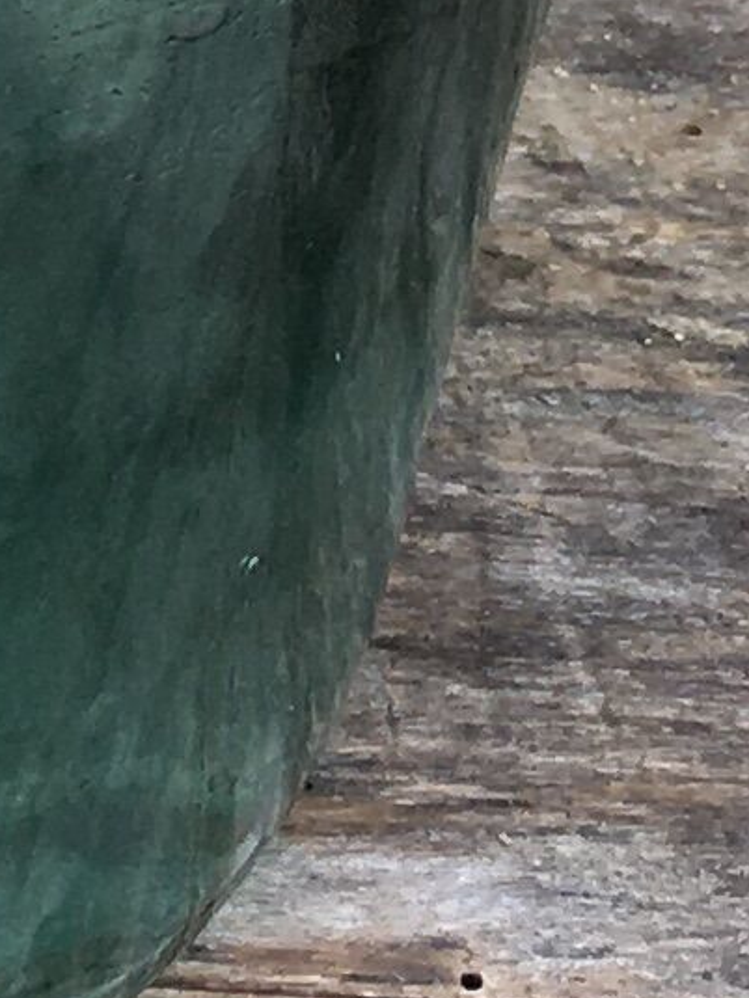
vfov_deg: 8.2
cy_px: -1568
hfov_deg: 6.7
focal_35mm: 218
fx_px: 6289
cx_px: -486
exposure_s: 1/155
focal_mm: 4.15
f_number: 2.2
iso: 25
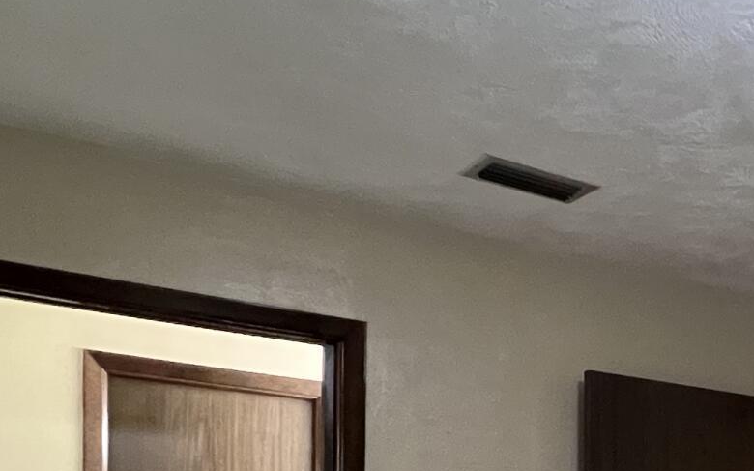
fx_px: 1089
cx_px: 986
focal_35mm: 53
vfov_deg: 21.6
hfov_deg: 30.1
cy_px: 643
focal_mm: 1.57
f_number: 1.8
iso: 800
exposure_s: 1/60
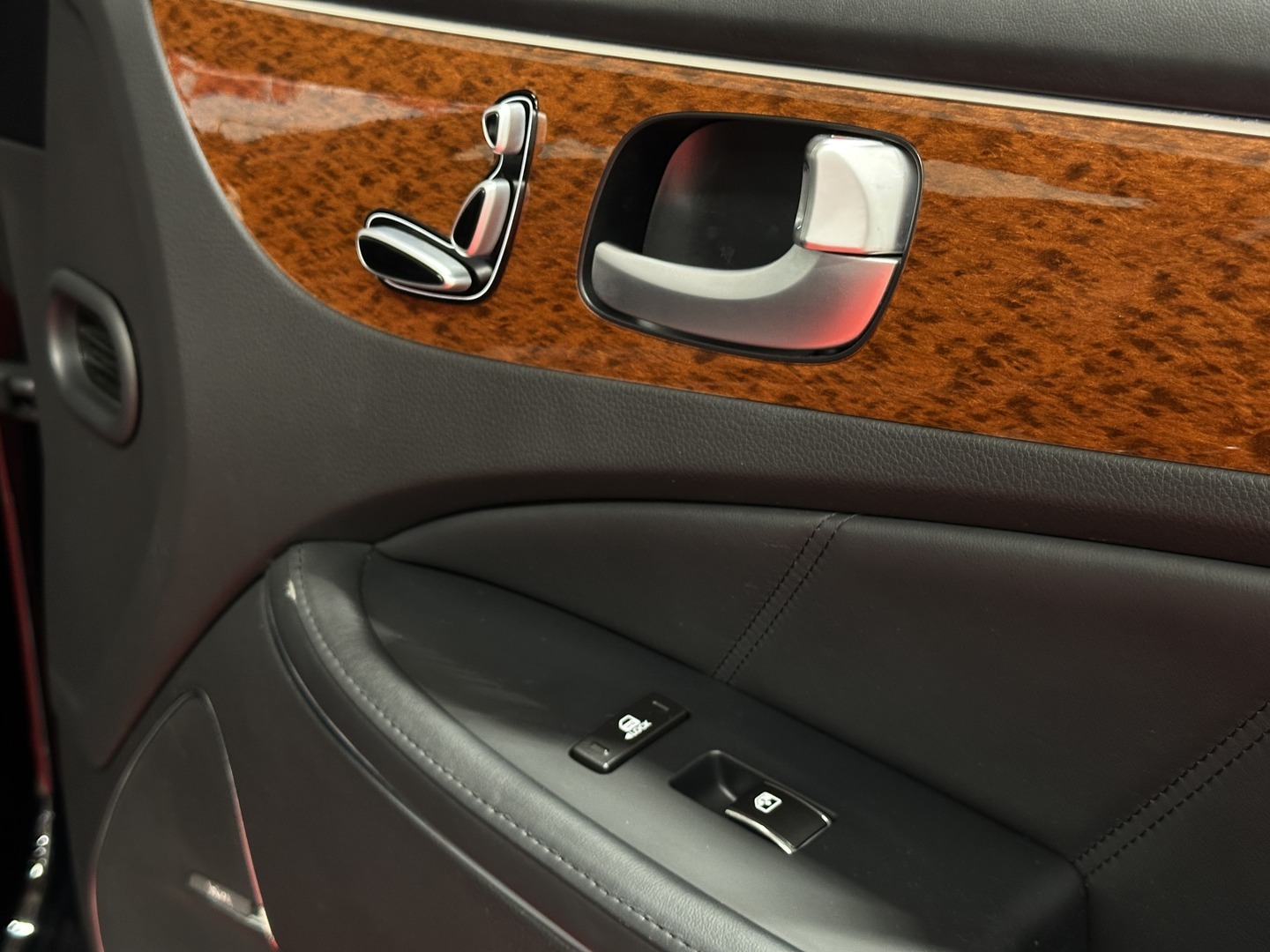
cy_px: 476
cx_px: 635
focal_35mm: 48
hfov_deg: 39.7
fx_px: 1761
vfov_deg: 30.3
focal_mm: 6.86
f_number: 1.78
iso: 200
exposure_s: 1/33
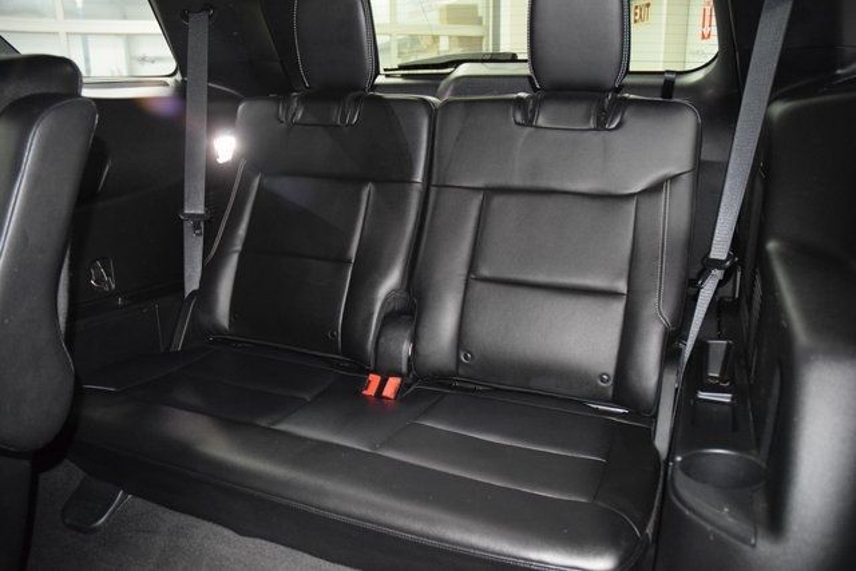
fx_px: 642
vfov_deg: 48.0
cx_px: 428
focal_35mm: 27
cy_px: 286
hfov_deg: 67.4
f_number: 3.5
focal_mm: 18
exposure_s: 1/15
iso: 3200
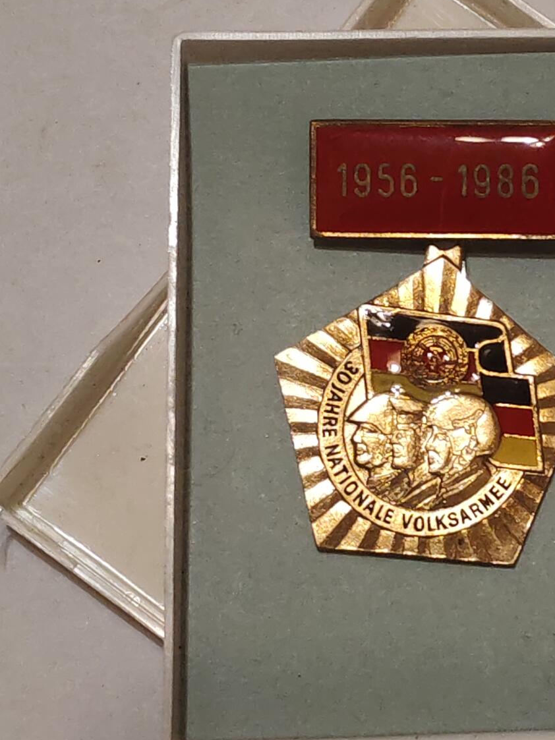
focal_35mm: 109
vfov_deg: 18.0
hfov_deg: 13.5
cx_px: 424
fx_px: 2331
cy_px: 301
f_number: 1.95
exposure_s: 1/33
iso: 500
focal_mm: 5.52
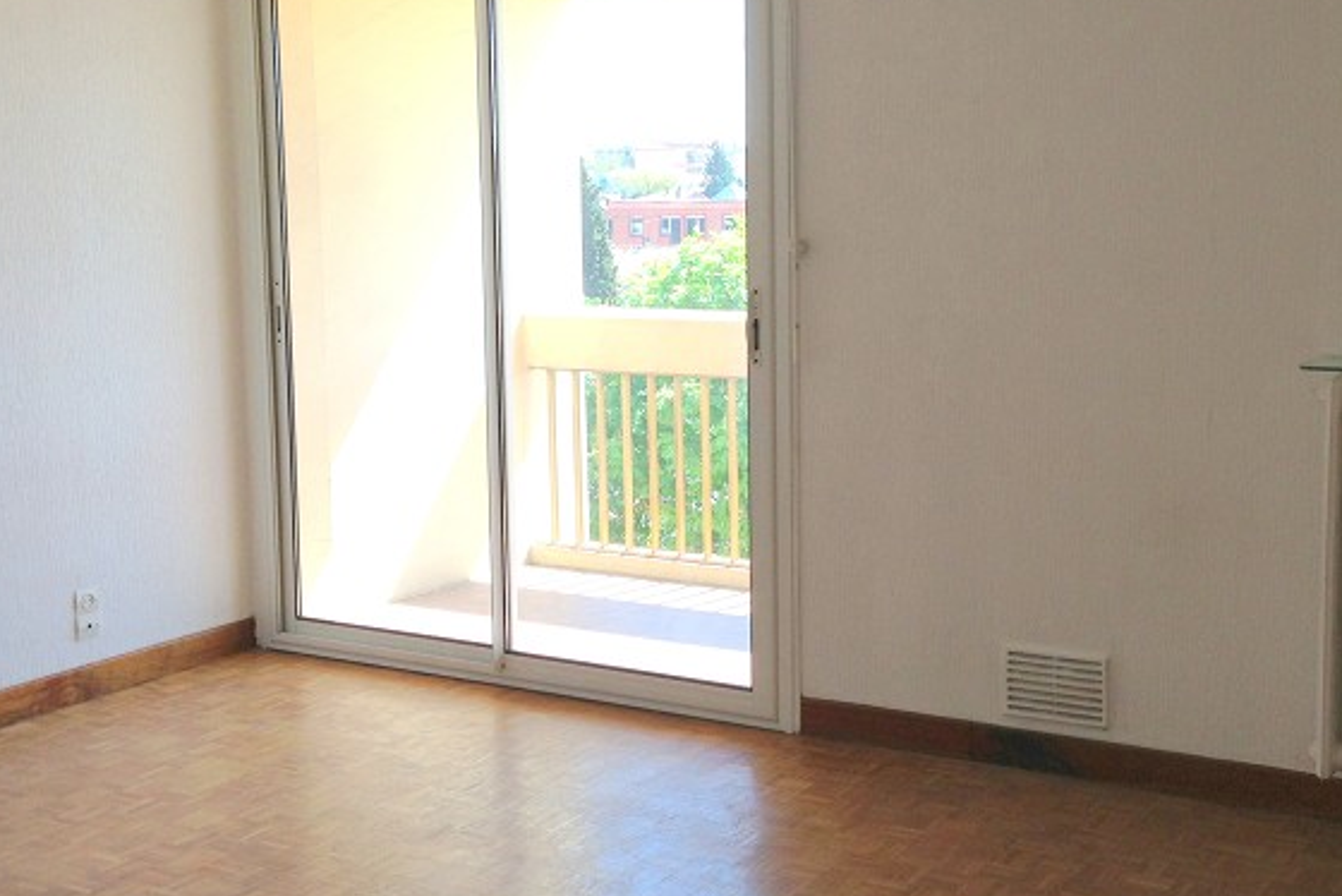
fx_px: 1827
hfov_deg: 40.3
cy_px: 376
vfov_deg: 27.5
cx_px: 738
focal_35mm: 49
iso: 50
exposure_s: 1/203
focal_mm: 4.13
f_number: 2.4
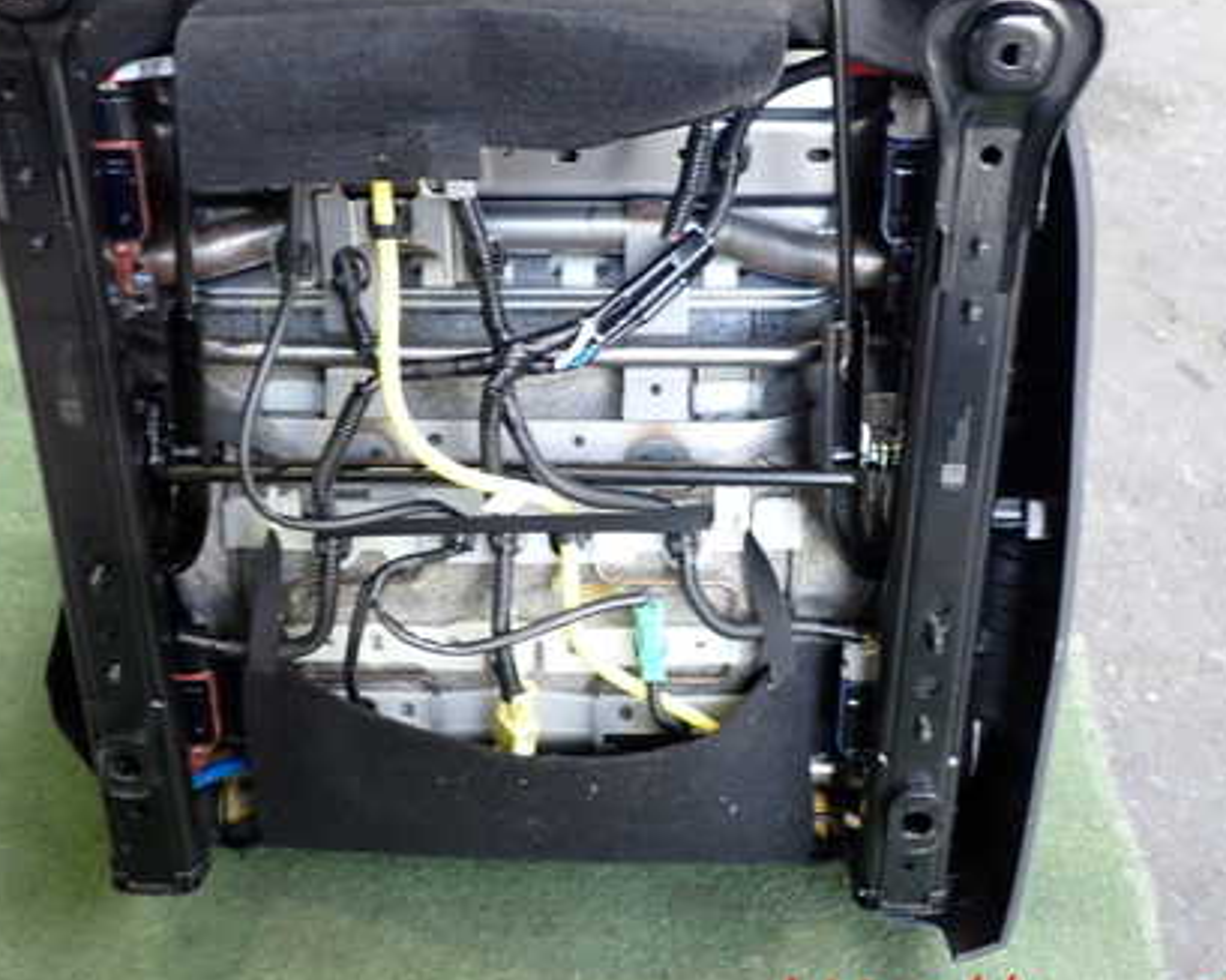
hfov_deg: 42.9
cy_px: 372
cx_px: 564
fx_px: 1560
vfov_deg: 34.7
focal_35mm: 43
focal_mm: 5.4
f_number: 2.3
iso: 200
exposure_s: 1/40
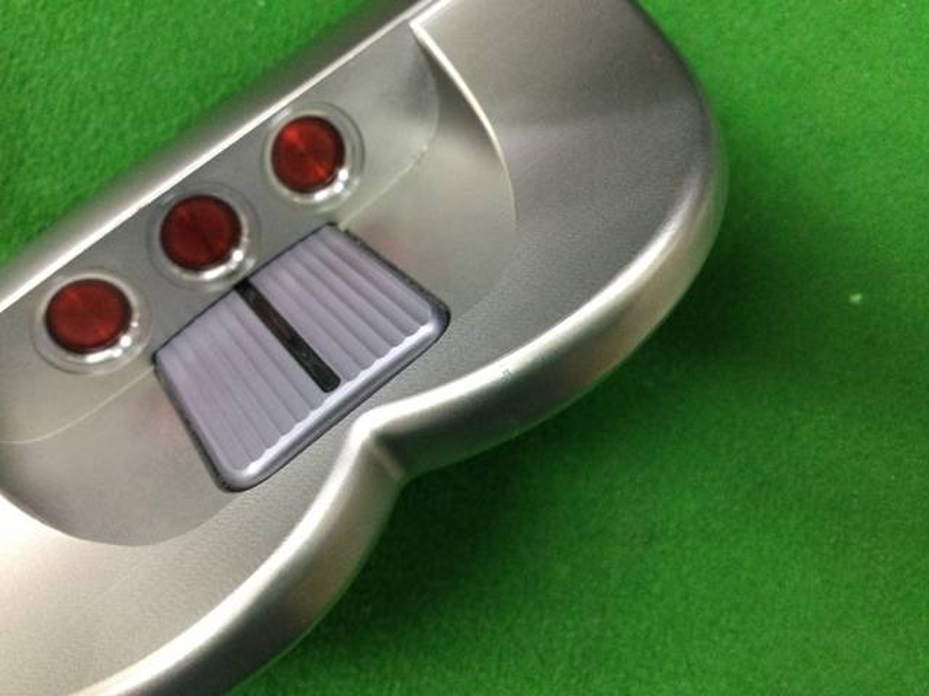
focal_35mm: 31
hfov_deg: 58.4
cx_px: 464
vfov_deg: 45.4
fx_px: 832
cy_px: 348
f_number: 2.4
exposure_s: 1/30
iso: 160
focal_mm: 3.3
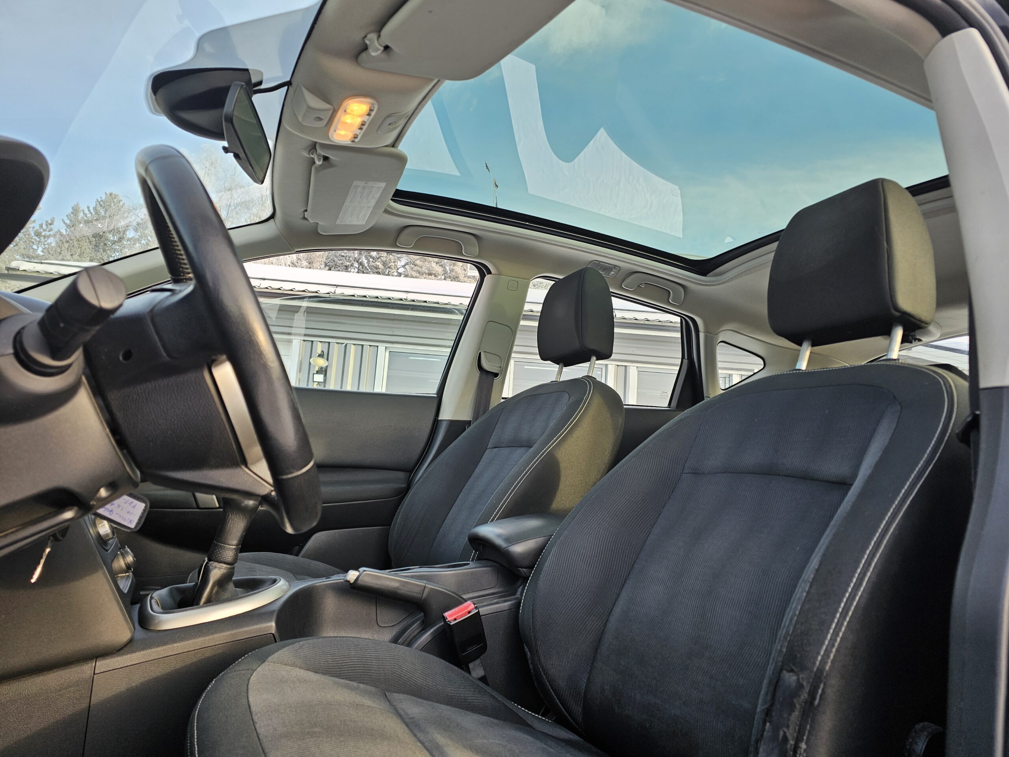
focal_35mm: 23
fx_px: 670
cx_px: 504
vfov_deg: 58.9
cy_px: 378
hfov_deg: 73.9
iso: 16
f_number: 1.7
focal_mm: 6.3
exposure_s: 1/100
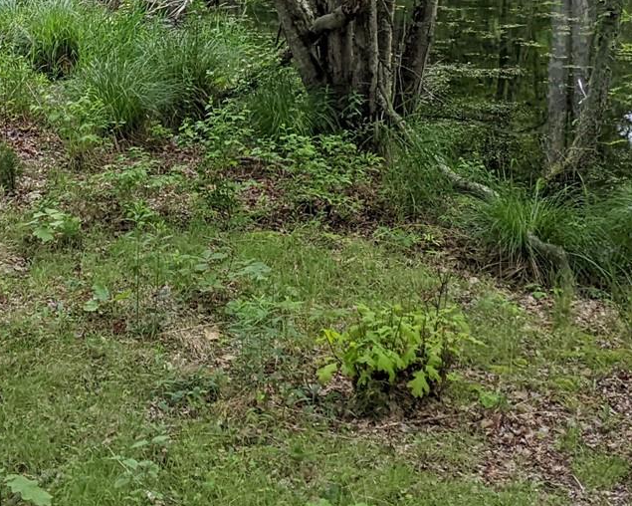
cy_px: -193
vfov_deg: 16.8
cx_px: 103
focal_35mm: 85
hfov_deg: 22.1
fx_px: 1590
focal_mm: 4.44
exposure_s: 1/634
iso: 58
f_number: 1.8
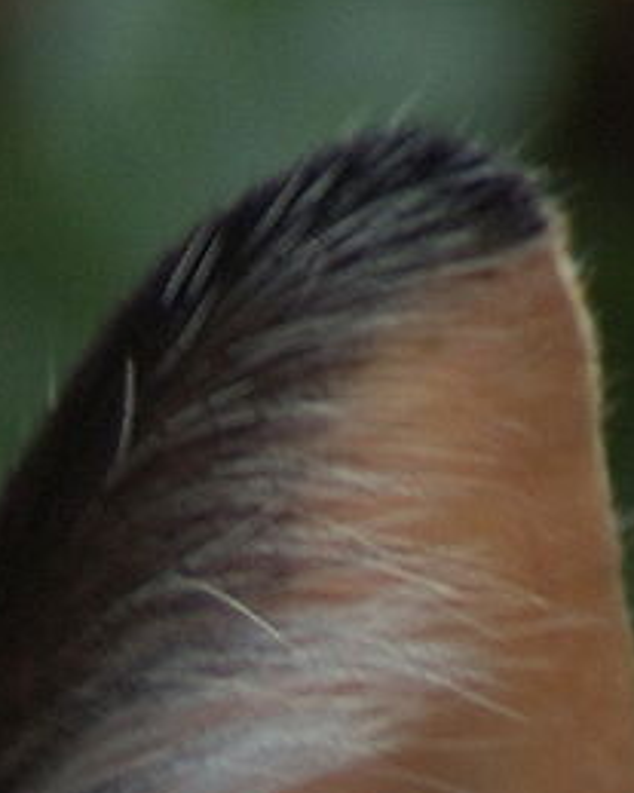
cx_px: -1191
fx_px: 67285
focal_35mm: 2867
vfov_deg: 0.7
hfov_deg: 0.5
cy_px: 2327
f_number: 5.6
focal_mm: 220
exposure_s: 1/125
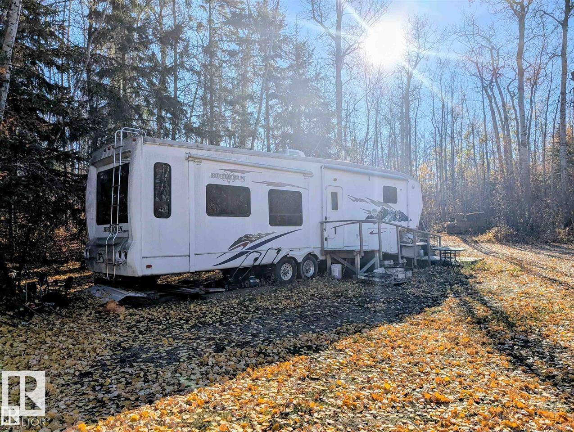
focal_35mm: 24
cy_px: 216
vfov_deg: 56.9
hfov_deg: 71.5
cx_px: 287
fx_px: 399
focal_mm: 6.9
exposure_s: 1/2994
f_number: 1.68
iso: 19
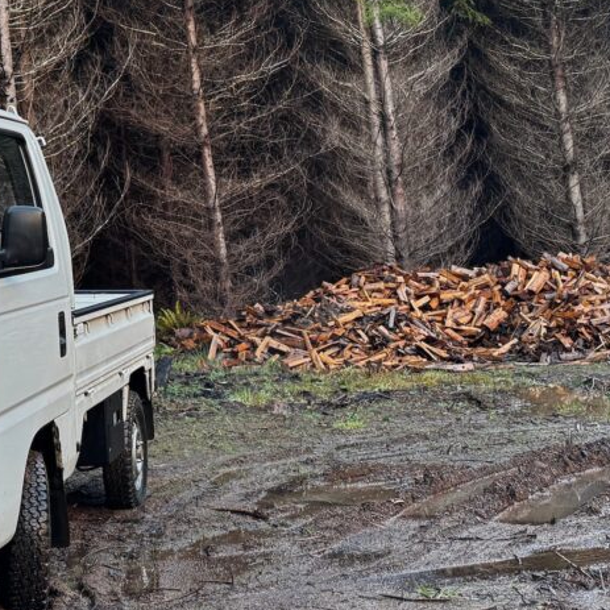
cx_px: -49
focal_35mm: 55
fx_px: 1097
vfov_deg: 29.9
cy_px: 72
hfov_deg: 28.5
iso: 160
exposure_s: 1/121
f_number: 1.78
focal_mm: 6.76
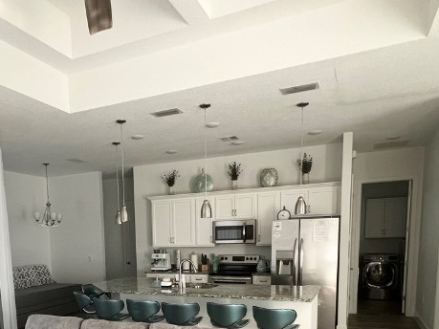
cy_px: 290
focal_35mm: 29
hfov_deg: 60.6
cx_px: 157
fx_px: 368
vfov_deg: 44.3
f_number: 1.8
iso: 160
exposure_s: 1/120
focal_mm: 1.57
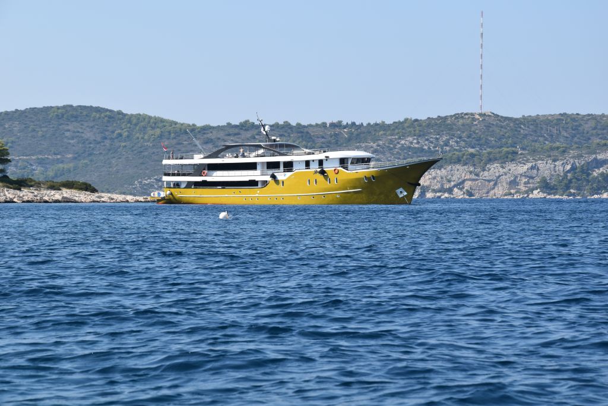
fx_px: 2027
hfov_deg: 17.1
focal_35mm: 120
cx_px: 304
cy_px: 203
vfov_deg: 11.4
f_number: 9
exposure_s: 1/320
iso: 200
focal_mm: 80
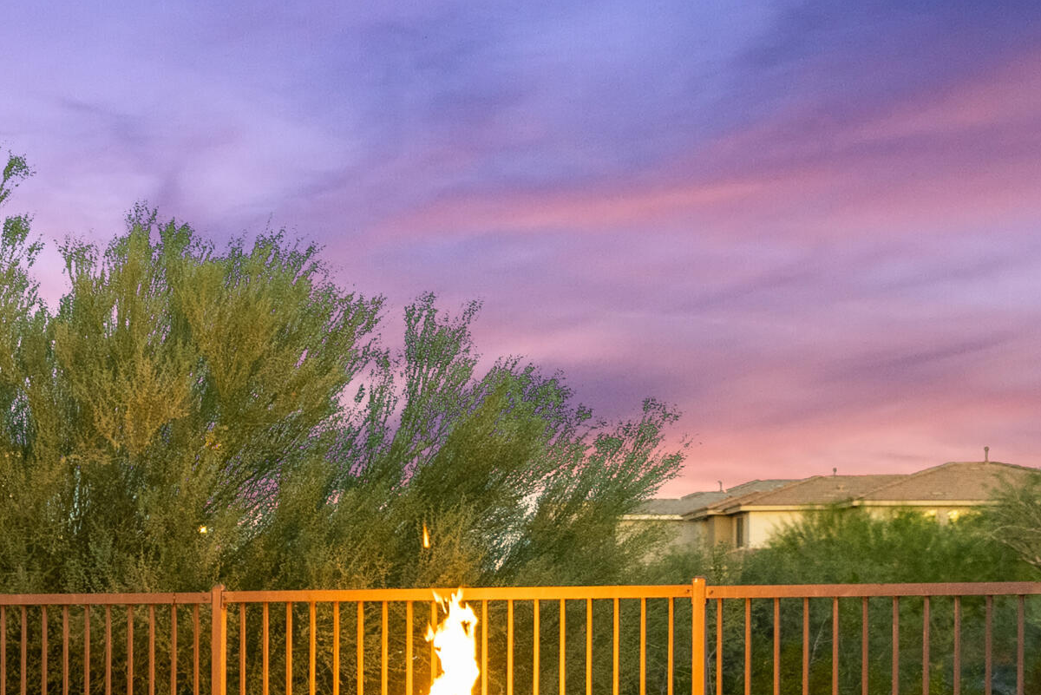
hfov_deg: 22.8
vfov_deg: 15.8
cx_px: -39
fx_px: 2459
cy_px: 681
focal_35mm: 85
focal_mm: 34
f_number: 2.8
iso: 1600
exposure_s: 1/40
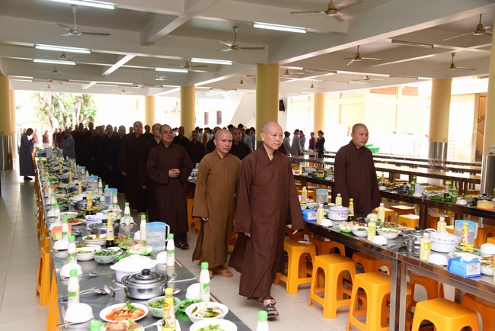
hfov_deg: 55.8
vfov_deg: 38.9
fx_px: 468
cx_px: 248
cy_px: 166
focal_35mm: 34
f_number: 5.6
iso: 640
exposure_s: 1/60
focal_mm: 34
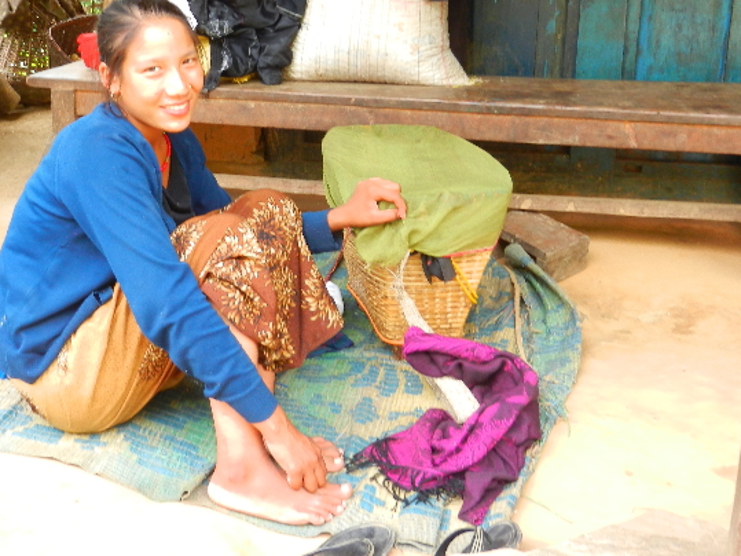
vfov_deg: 29.2
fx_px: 1049
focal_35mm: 49
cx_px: 308
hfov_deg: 38.8
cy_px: 145
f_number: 3.8
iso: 160
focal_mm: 5.9
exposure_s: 1/50
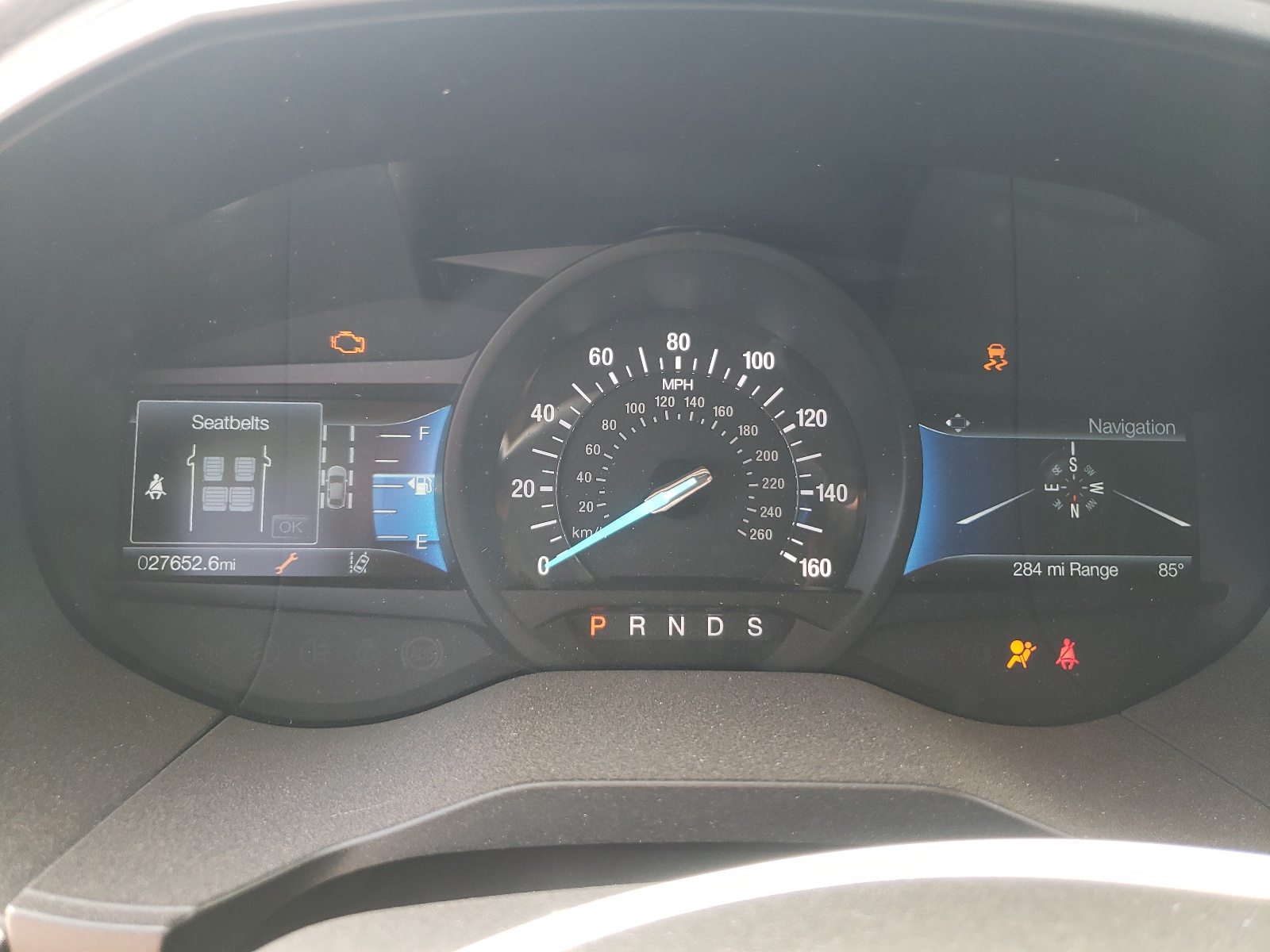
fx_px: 954
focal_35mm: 26
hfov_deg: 67.3
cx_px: 635
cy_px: 476
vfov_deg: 53.1
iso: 60
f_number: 1.5
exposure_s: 1/60.2
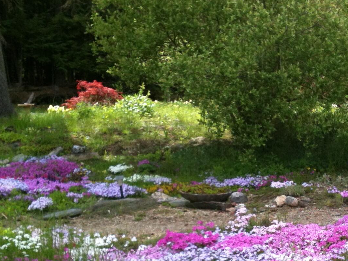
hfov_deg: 28.4
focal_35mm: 67
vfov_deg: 21.5
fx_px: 673
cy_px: 228
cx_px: 272
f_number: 2.8
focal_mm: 3.85
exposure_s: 1/337
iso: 64
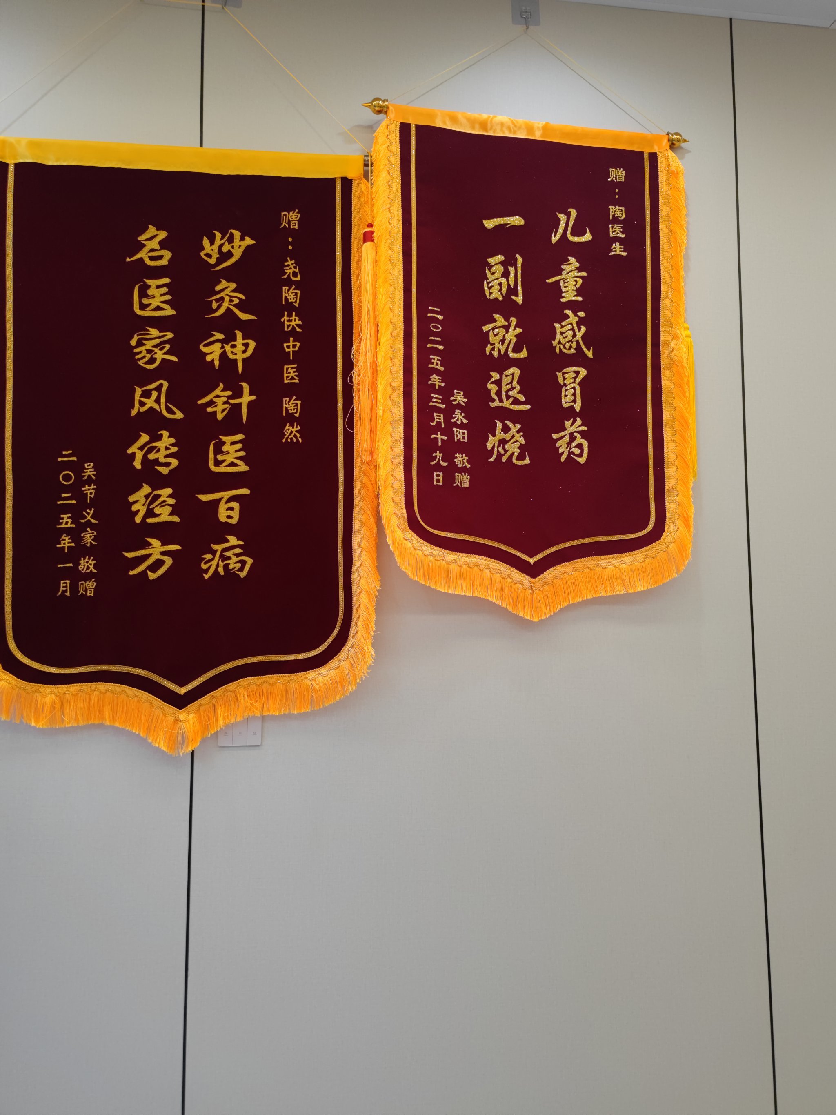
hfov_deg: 37.7
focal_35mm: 38
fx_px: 1224
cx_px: 418
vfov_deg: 49.0
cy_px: 558
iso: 257
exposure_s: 1/60.2
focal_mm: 7.59
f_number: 1.95
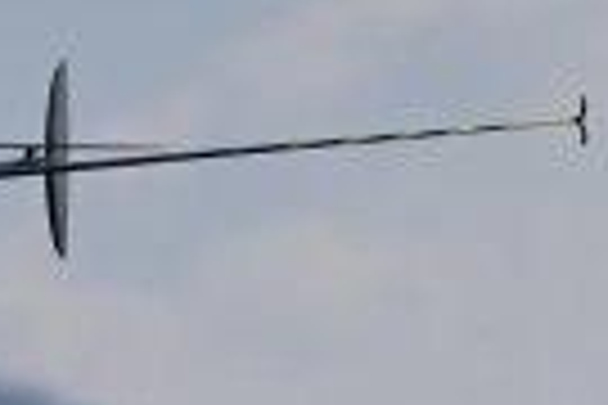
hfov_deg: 1.4
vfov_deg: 0.9
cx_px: -61
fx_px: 24909
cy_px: 90
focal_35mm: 1475
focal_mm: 400
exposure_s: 1/5000
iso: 640
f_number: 9
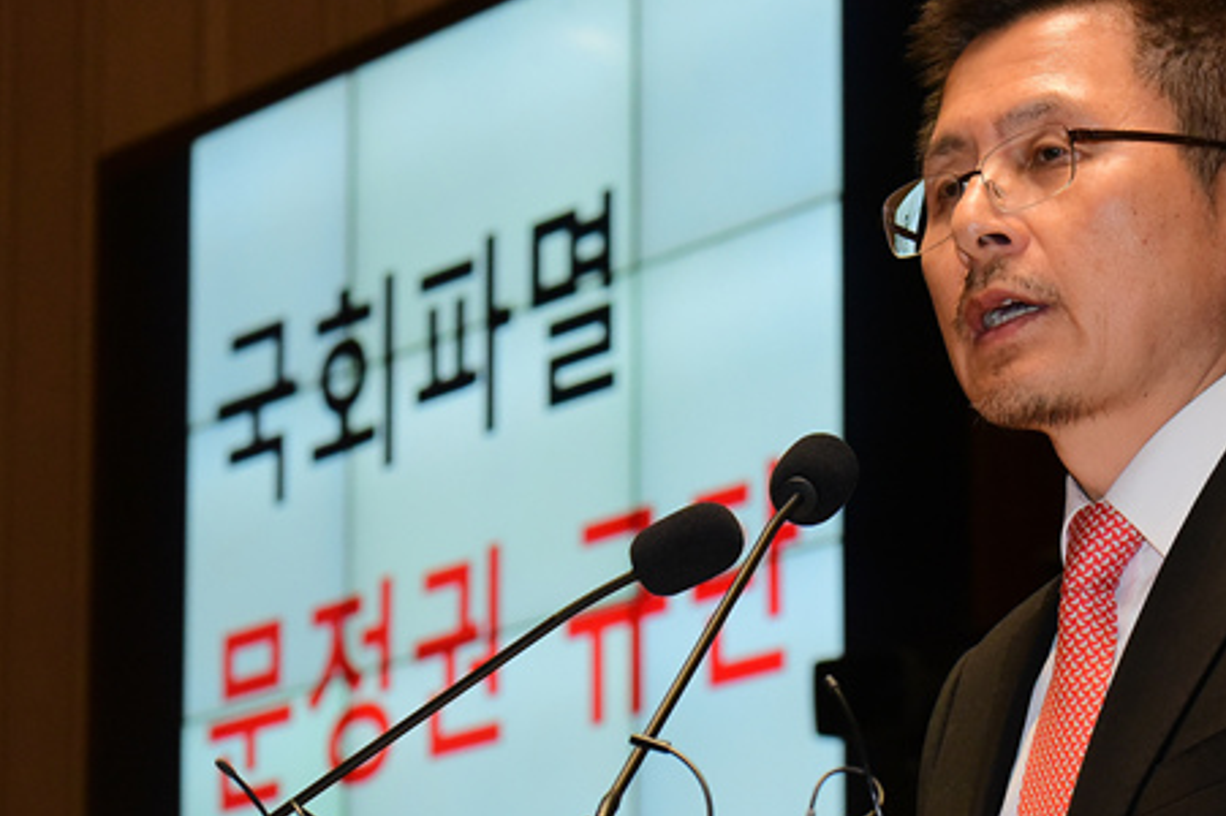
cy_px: 447
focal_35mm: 156
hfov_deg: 13.2
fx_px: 5309
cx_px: 816
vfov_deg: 8.8
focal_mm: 110
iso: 4000
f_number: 10
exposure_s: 1/160
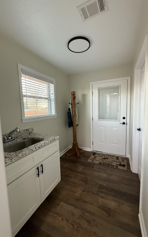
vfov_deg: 101.5
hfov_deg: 74.8
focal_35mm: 15
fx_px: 97
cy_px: 118
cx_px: 76
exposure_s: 1/66
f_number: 2.2
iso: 400
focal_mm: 2.22
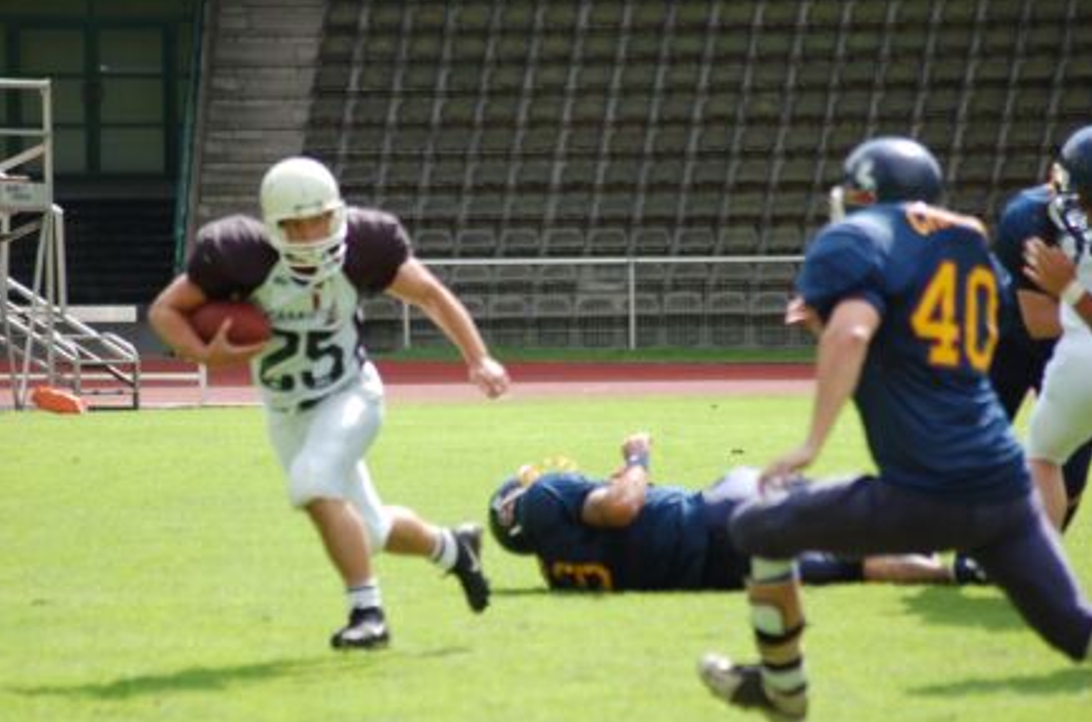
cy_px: 360
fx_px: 7110
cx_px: 530
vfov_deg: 5.8
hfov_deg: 8.8
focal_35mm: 235
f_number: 4.5
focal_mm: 150
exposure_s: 1/1000
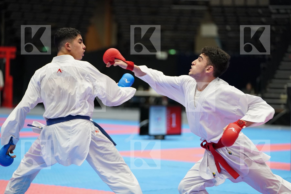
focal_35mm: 128
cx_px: 146
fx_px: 1035
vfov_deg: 10.7
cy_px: 97
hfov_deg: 16.0
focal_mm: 128
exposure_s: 1/1000
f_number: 2.8
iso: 4000
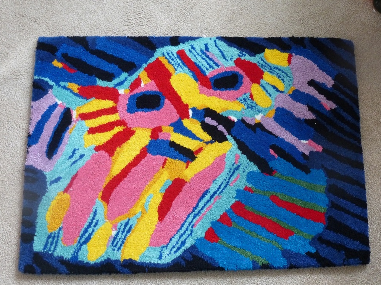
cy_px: 146
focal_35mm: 39
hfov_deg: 47.9
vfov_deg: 36.8
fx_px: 429
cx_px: 192
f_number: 3.8
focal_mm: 6.8
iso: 400
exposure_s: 1/8
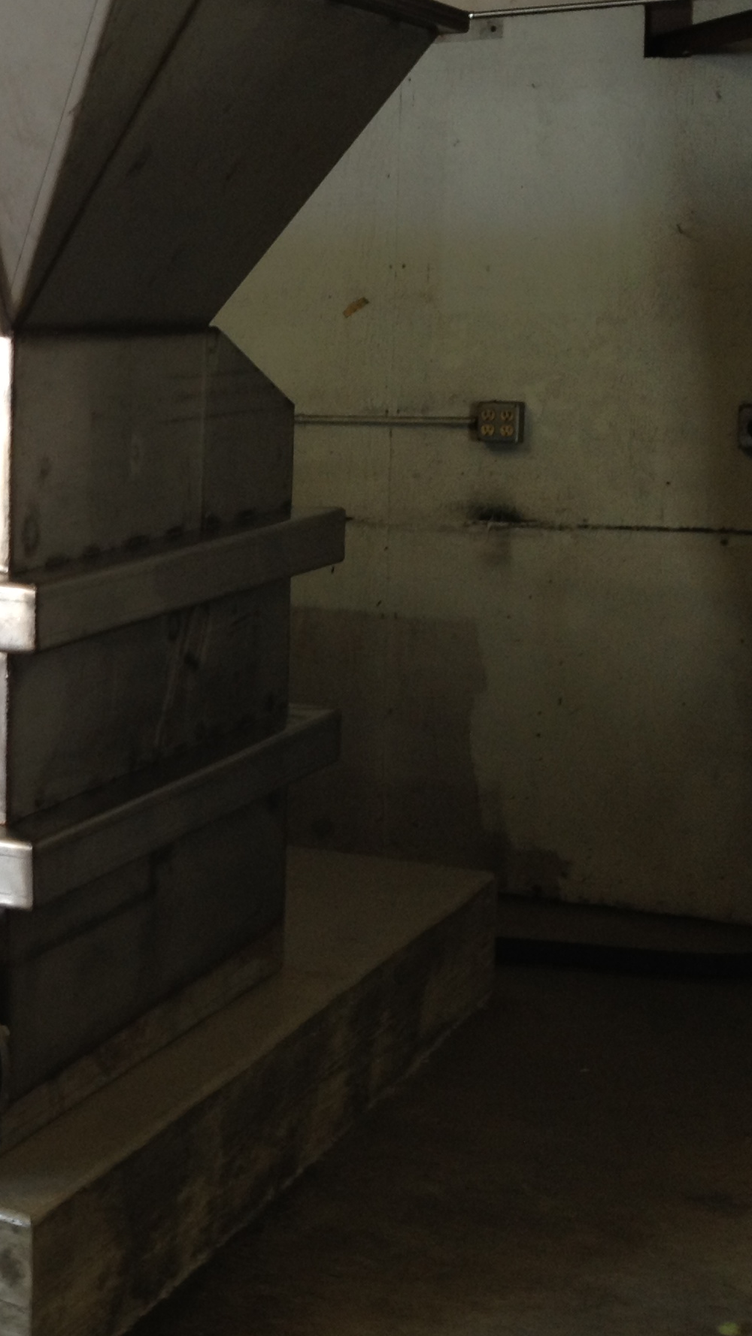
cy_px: 505
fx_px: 2482
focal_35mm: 70
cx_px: -451
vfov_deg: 30.0
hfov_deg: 15.6
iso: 64
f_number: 2.4
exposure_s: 1/24
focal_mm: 4.28
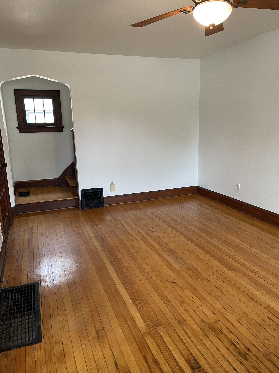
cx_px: 140
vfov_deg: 67.3
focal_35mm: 26
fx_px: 279
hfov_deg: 53.1
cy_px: 186
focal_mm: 5.1
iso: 160
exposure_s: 1/60
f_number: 1.6
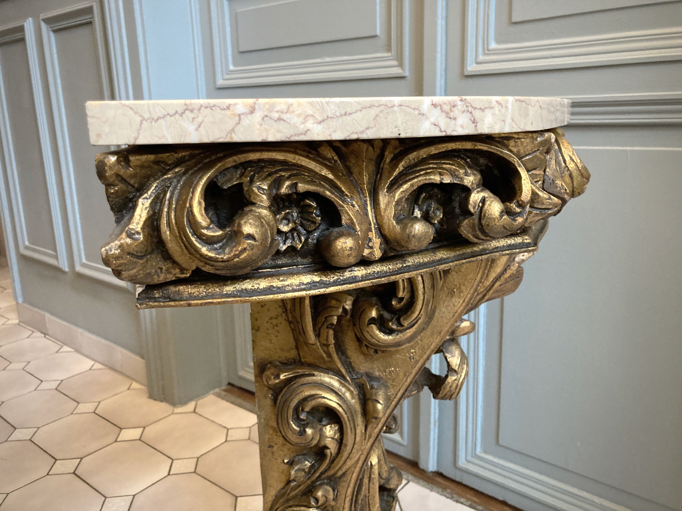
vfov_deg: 49.7
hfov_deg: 63.4
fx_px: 552
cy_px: 256
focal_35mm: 28
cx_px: 341
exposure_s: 1/33
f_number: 1.8
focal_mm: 3.99
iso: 250
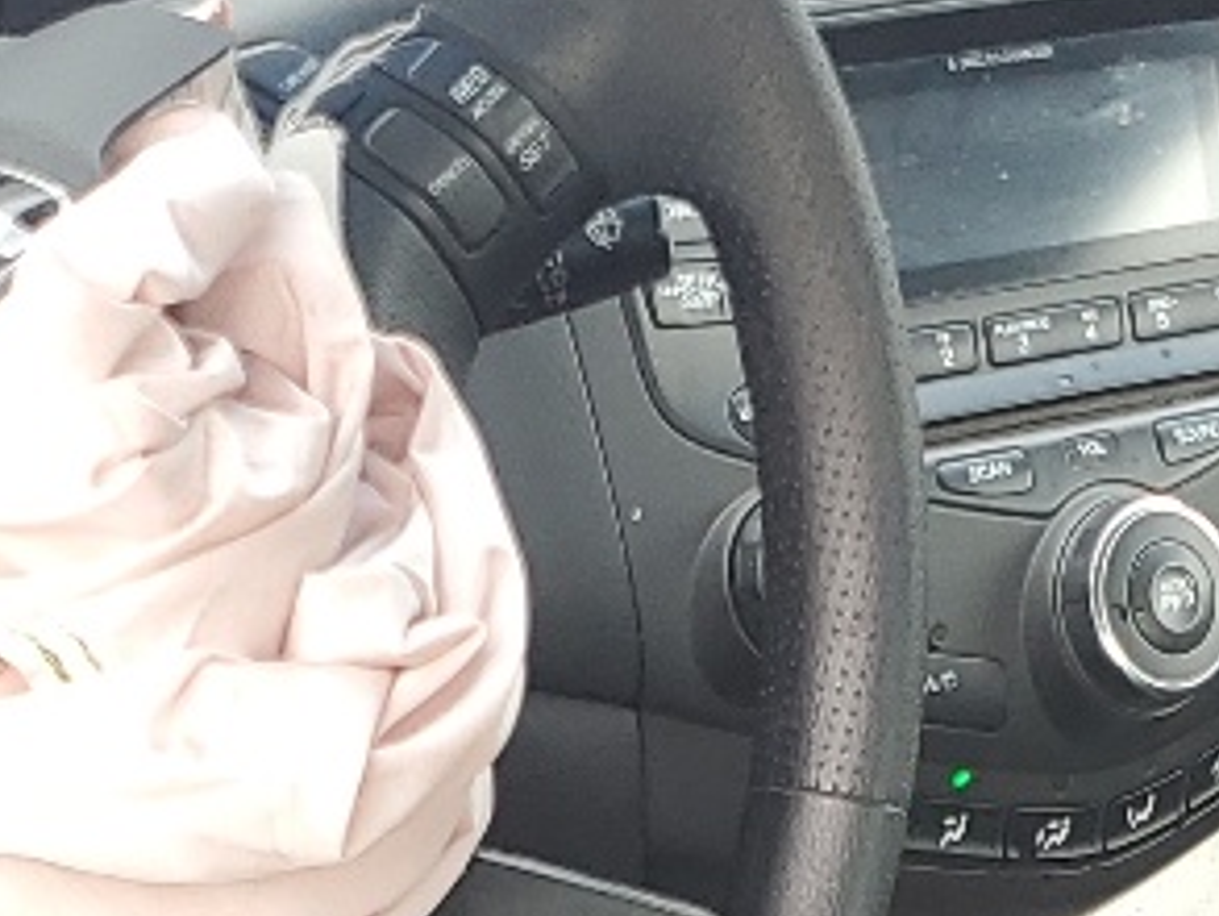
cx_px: 699
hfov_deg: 13.9
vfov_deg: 9.9
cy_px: 1649
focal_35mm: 142
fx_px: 5003
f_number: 1.5
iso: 50
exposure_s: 1/200
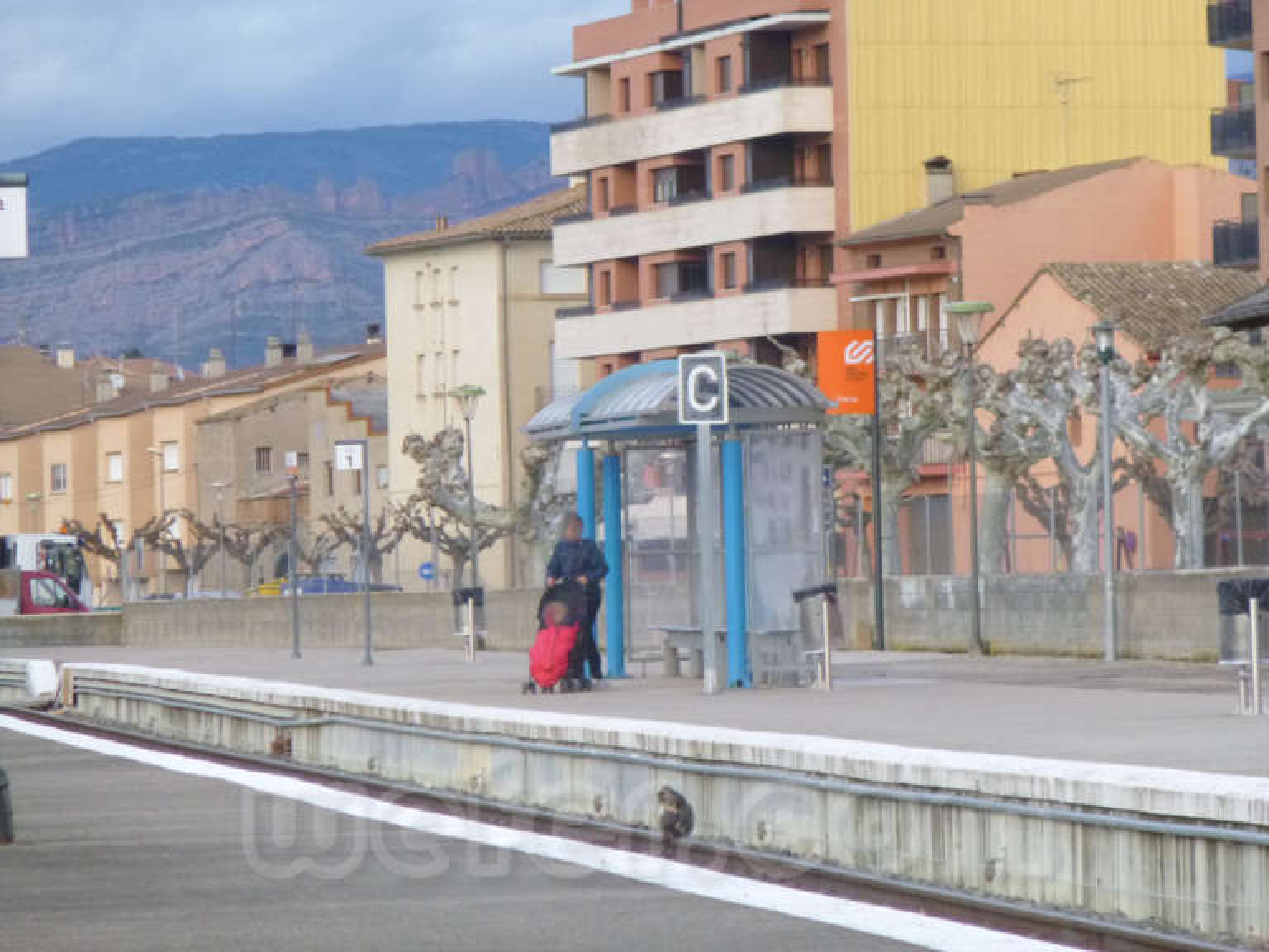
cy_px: 476
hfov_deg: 7.9
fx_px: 9165
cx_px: 634
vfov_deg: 5.9
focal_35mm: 250
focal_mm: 45
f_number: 5.9
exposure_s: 1/80
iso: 320
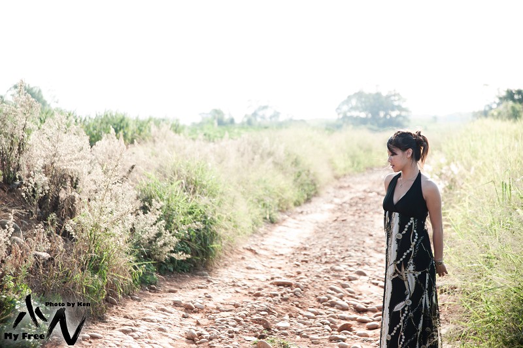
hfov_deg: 23.9
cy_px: 174
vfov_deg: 16.0
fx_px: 1234
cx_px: 262
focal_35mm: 85
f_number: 4
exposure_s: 1/200
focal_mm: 85
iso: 100
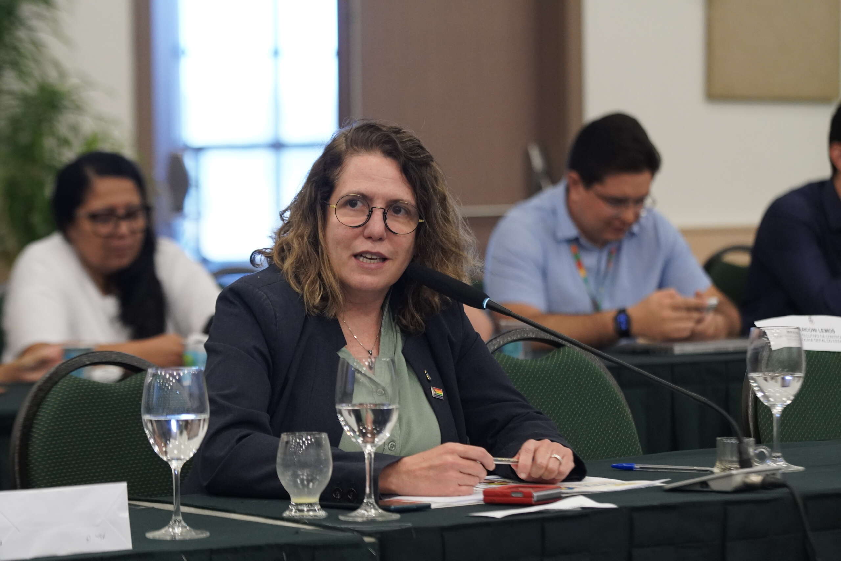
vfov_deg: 8.3
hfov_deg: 12.5
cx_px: 420
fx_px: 3855
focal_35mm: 165
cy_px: 280
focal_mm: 110
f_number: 3.5
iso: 2000
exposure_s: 1/200
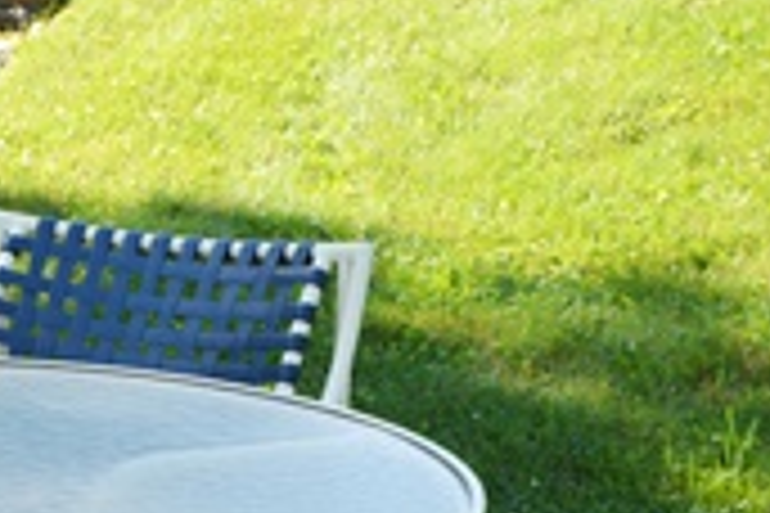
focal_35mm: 116
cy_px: 860
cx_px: -50
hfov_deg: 17.1
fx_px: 2481
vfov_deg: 11.2
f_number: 7.1
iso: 200
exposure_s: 1/200
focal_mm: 22
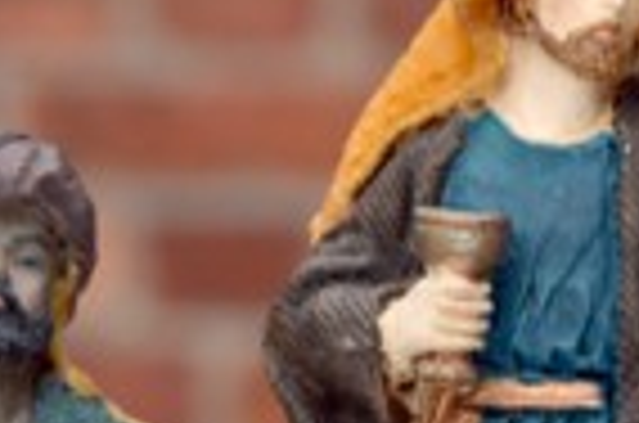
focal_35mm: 291
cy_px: 554
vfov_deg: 4.7
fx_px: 5149
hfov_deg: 7.1
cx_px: 585
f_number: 5.6
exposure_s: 1/50
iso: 200
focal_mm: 55
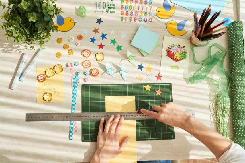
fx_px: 238
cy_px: 82
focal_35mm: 35
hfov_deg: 54.4
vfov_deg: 37.8
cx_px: 122
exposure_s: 1/180
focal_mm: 35
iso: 100
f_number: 5.6
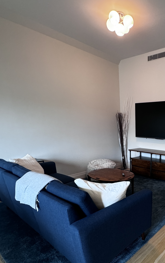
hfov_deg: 47.5
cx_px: 149
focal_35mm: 23
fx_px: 165
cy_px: 172
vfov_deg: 75.1
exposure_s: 1/120
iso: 320
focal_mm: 2.22
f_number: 2.2
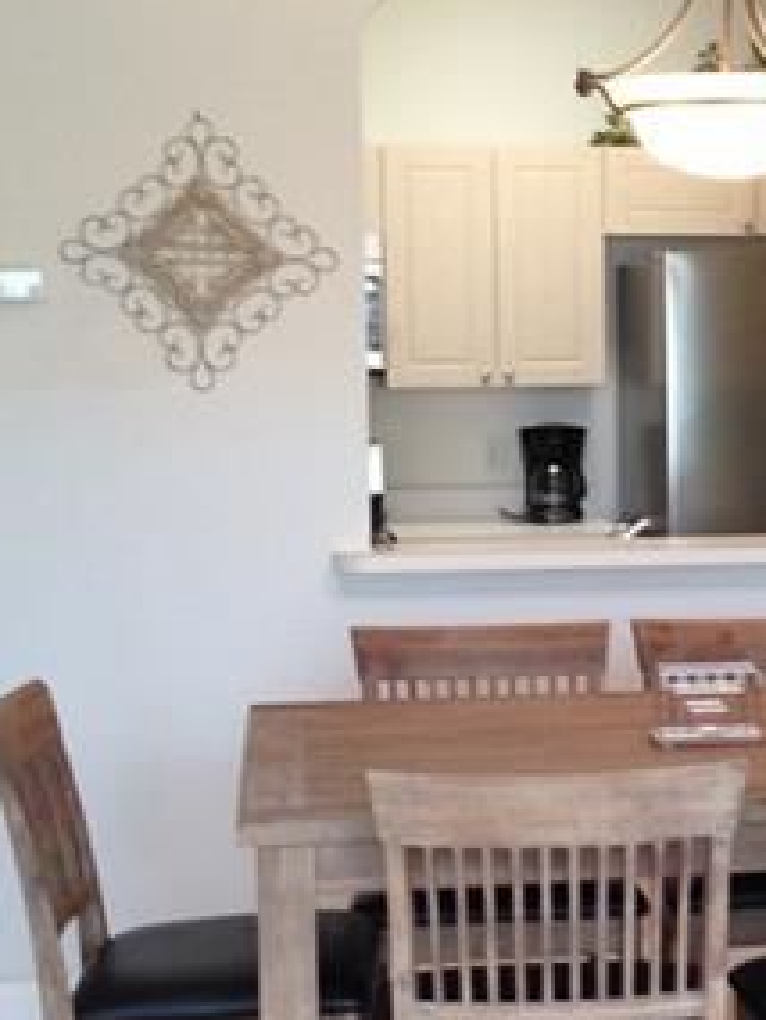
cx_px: 745
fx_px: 2624
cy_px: 591
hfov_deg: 16.3
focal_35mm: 89
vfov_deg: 22.0
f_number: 2.4
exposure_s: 1/20
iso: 100
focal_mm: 4.13
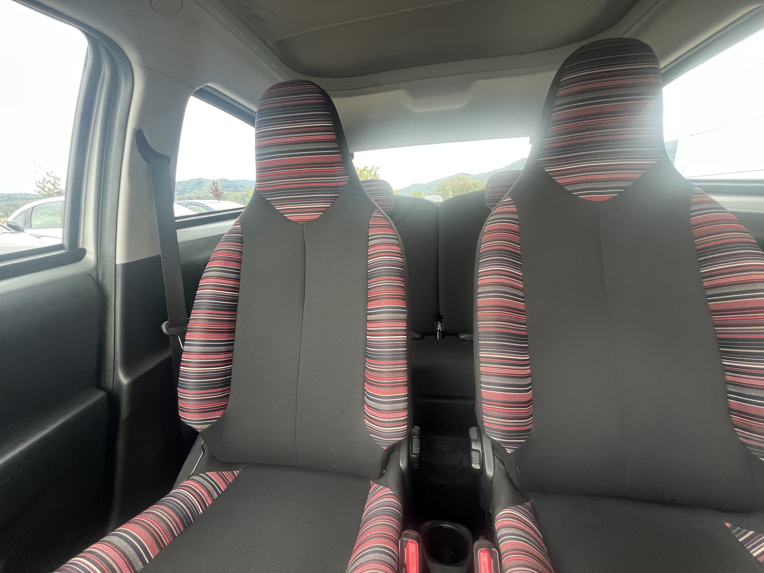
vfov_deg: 89.9
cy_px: 286
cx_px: 382
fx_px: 287
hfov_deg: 106.2
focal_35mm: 13
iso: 250
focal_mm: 1.57
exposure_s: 1/94
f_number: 1.8
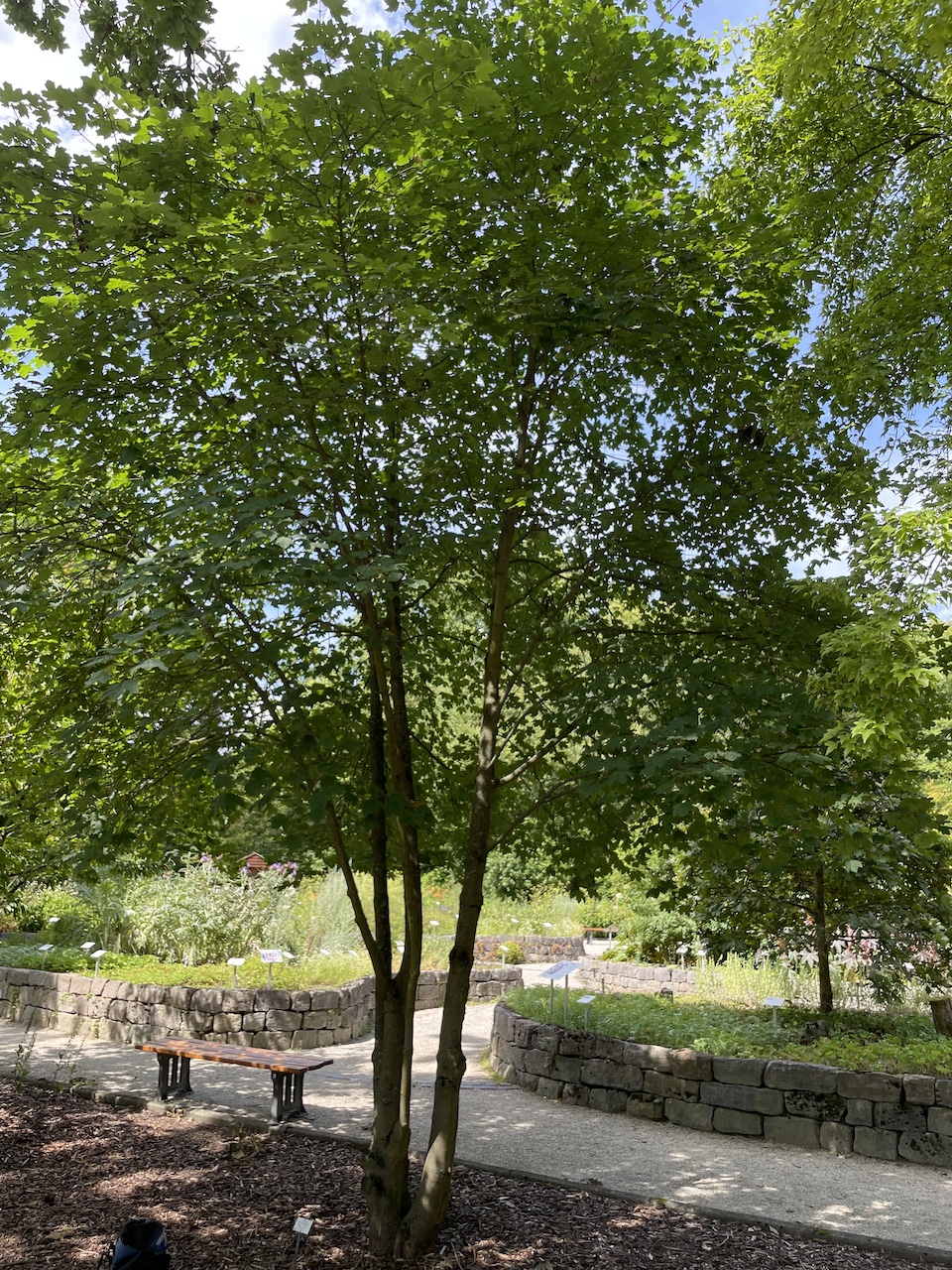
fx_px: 953
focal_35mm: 26
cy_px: 635
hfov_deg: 53.1
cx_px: 476
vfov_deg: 67.3
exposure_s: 1/550
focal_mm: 4.2
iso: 32
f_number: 1.6
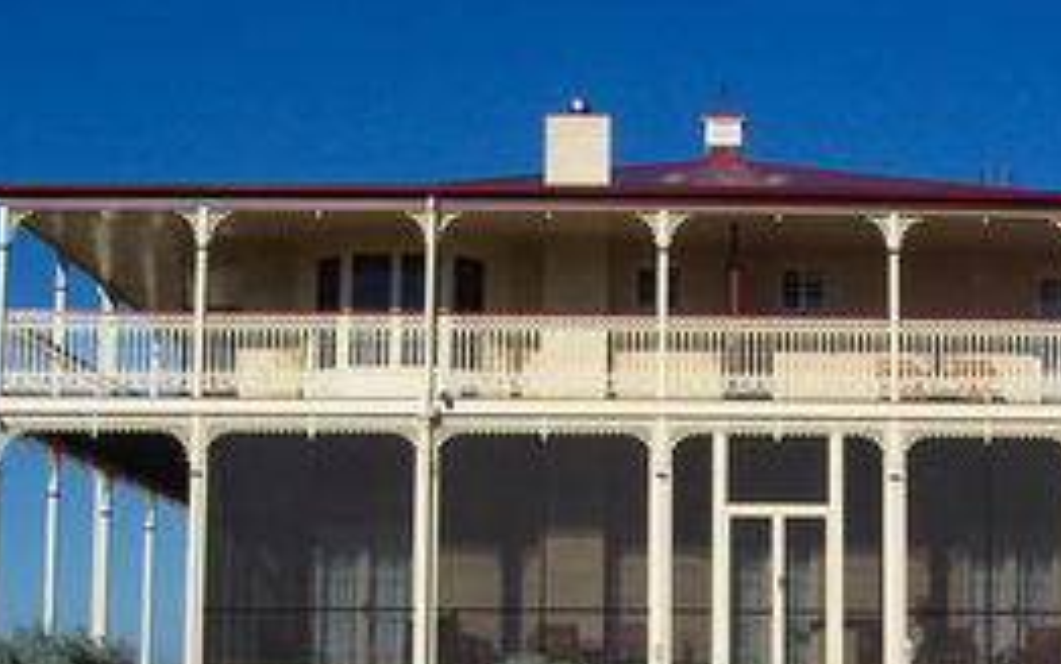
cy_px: 567
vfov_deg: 18.1
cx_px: 753
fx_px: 2054
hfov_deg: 28.7
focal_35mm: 71
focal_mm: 8
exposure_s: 1/1000
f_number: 4.8
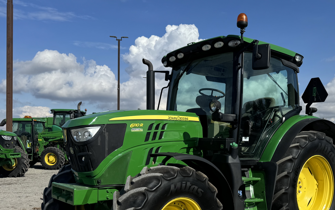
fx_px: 338
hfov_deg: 52.5
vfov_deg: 33.7
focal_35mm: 37
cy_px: 159
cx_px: 198
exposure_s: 1/6410
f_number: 1.78
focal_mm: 6.76
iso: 80
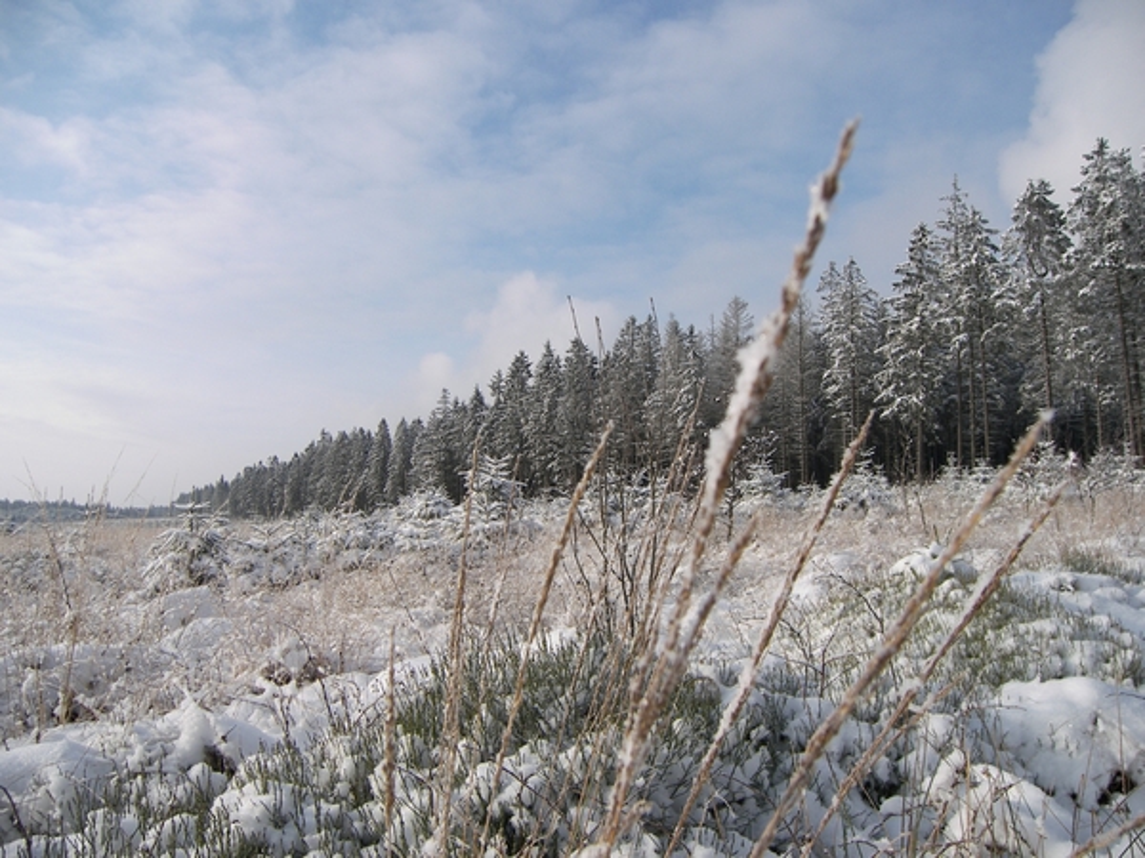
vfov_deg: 56.8
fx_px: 794
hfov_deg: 71.6
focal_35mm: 24
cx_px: 572
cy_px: 429
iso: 50
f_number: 2.8
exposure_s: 1/800
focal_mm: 5
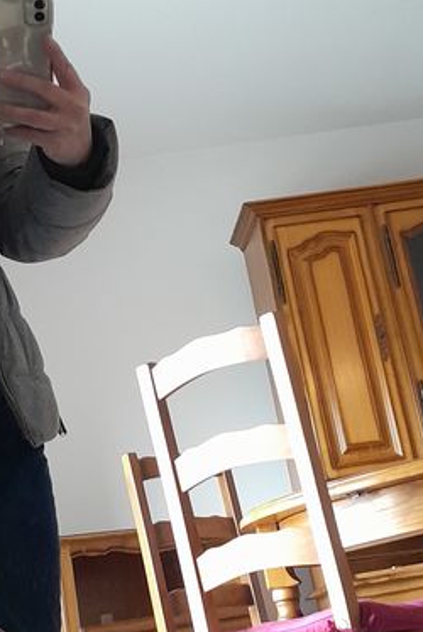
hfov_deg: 18.2
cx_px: 181
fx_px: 1319
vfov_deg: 26.9
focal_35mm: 75
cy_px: 274
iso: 500
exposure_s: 1/33
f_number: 1.8
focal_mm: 4
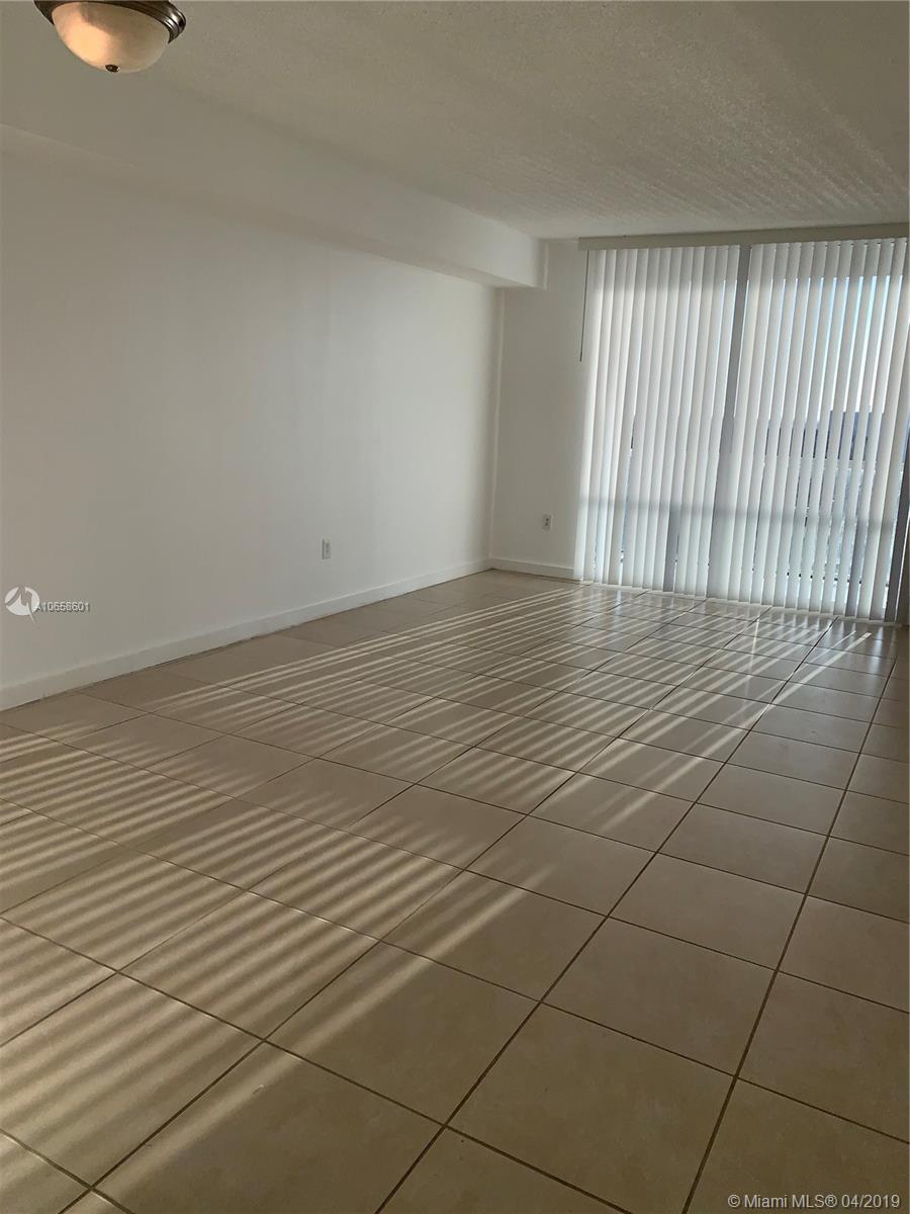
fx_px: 911
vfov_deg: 67.3
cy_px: 607
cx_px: 455
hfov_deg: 53.1
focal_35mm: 26
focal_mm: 4.25
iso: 25
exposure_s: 1/1088
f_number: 1.8
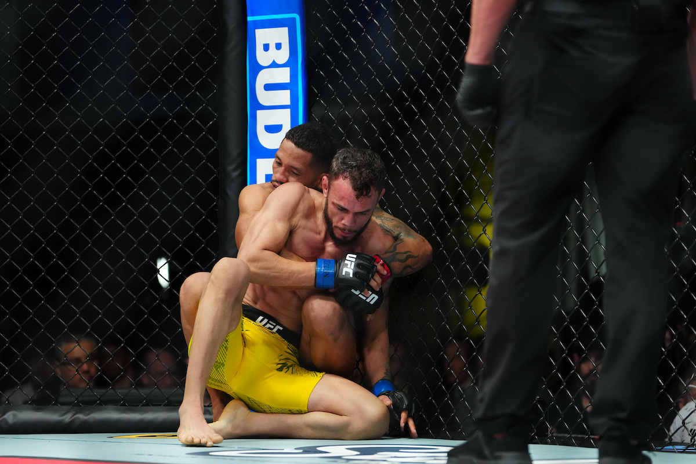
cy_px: 232
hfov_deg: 15.4
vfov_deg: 10.3
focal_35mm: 133
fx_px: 2571
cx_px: 348
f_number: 2.8
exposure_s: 1/800
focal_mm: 133
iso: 3200
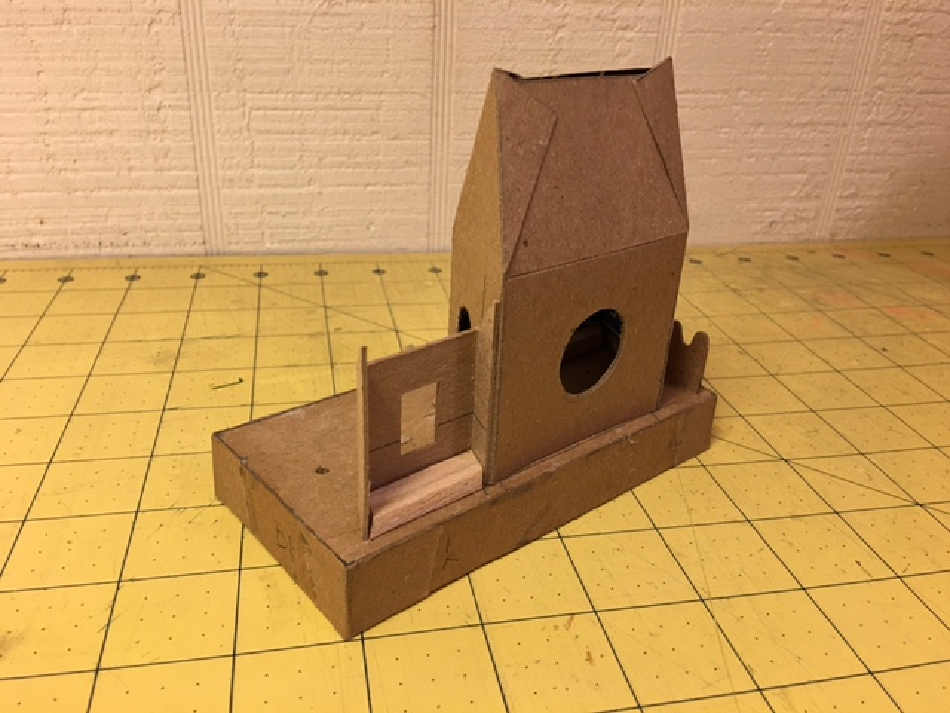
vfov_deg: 48.2
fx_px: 796
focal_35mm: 29
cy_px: 356
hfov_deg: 61.7
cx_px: 475
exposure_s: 1/15
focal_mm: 4.15
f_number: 2.2
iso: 40
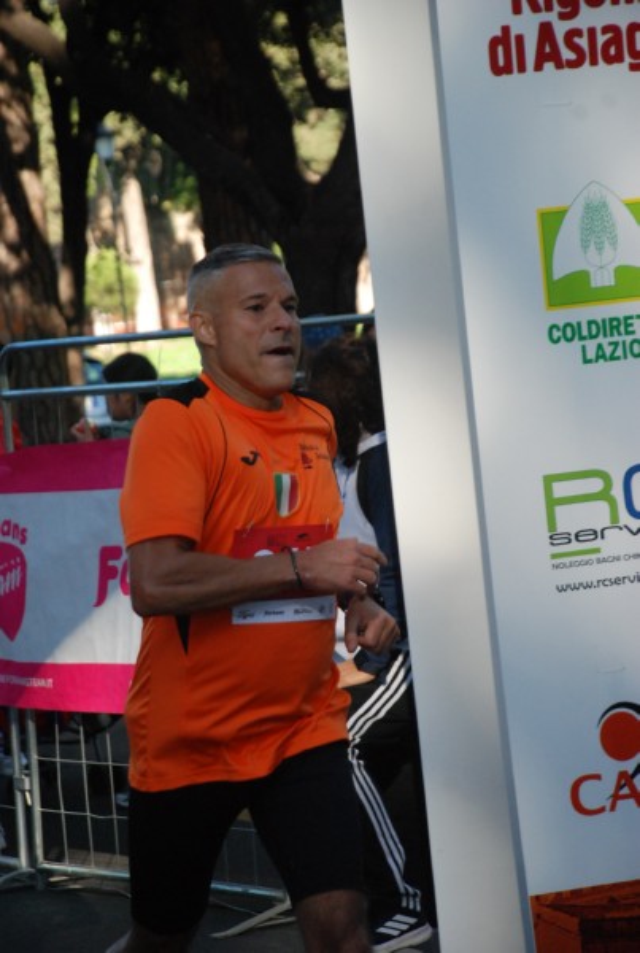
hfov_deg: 8.8
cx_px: 320
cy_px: 476
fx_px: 4178
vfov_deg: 13.0
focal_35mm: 158
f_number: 5.6
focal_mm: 105
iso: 1000
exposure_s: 1/640
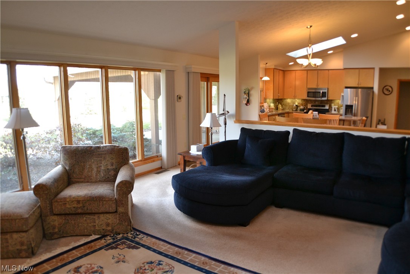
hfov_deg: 61.9
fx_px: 342
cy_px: 137
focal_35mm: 30
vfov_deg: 43.6
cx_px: 205
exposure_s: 1/60
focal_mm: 20
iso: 560
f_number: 3.8
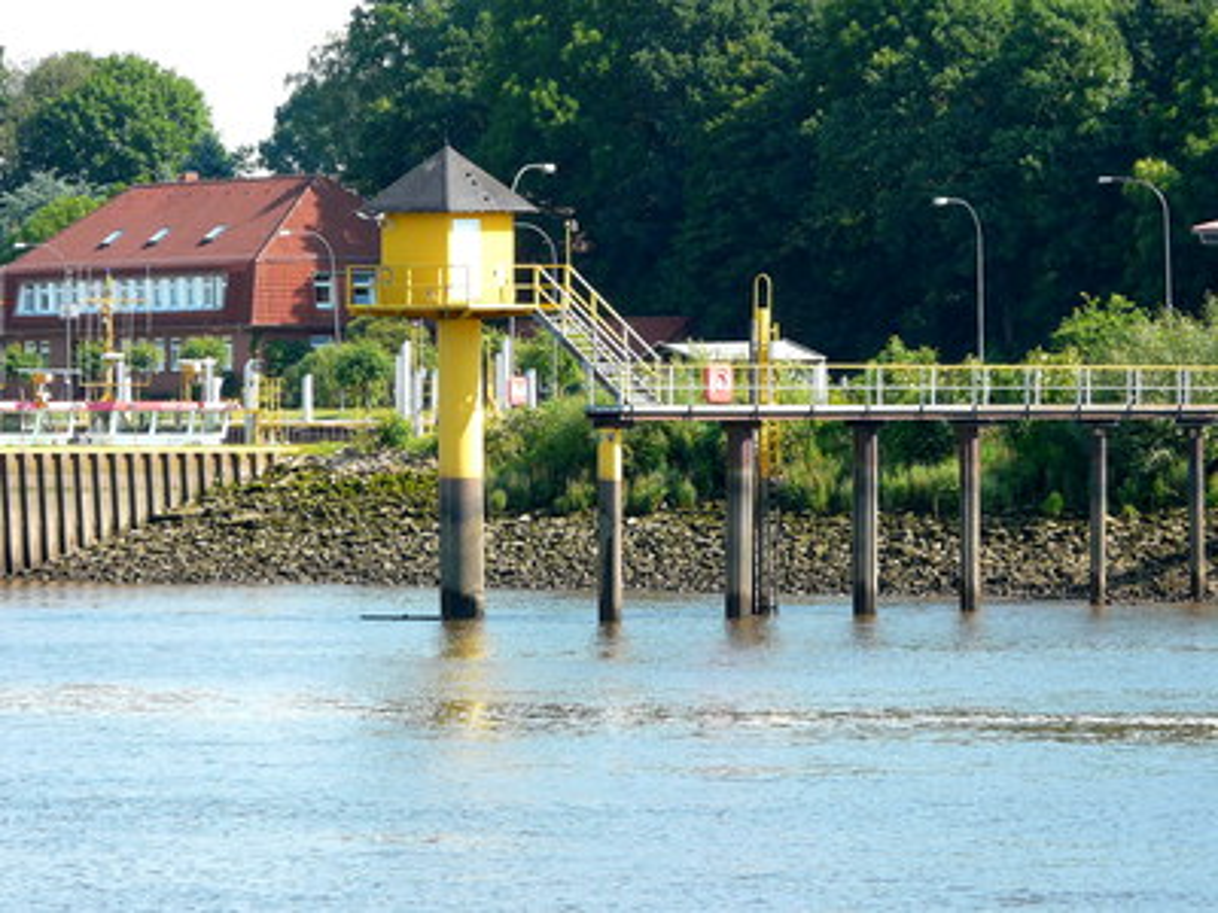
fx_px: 6791
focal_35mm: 193
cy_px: 456
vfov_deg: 7.7
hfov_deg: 10.2
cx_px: 609
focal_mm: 31.7
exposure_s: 1/250
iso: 100
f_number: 4.5
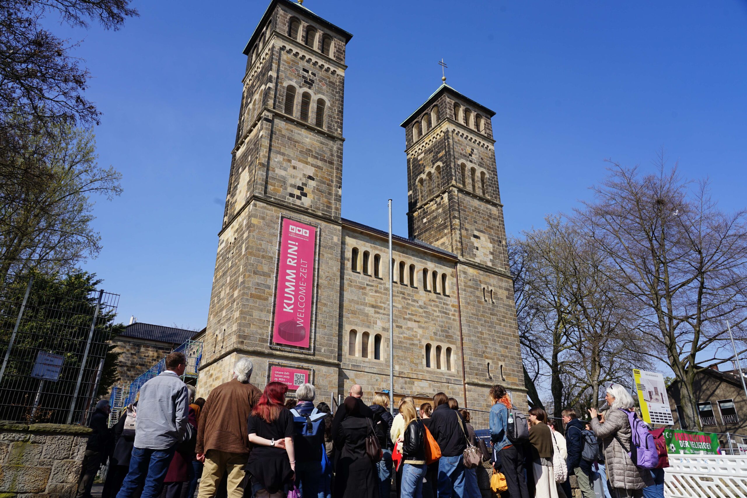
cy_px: 249
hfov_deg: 73.7
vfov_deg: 53.1
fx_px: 498
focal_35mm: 24
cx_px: 374
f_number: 10
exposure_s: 1/160
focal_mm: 24
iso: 100
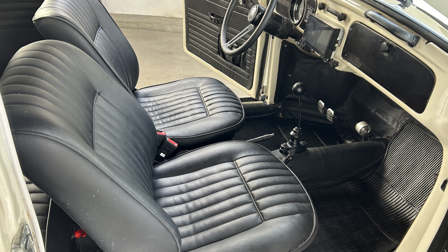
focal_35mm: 29
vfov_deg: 40.2
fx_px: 344
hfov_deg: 66.1
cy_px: 127
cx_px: 224
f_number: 1.5
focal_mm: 5.7
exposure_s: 1/80
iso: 125
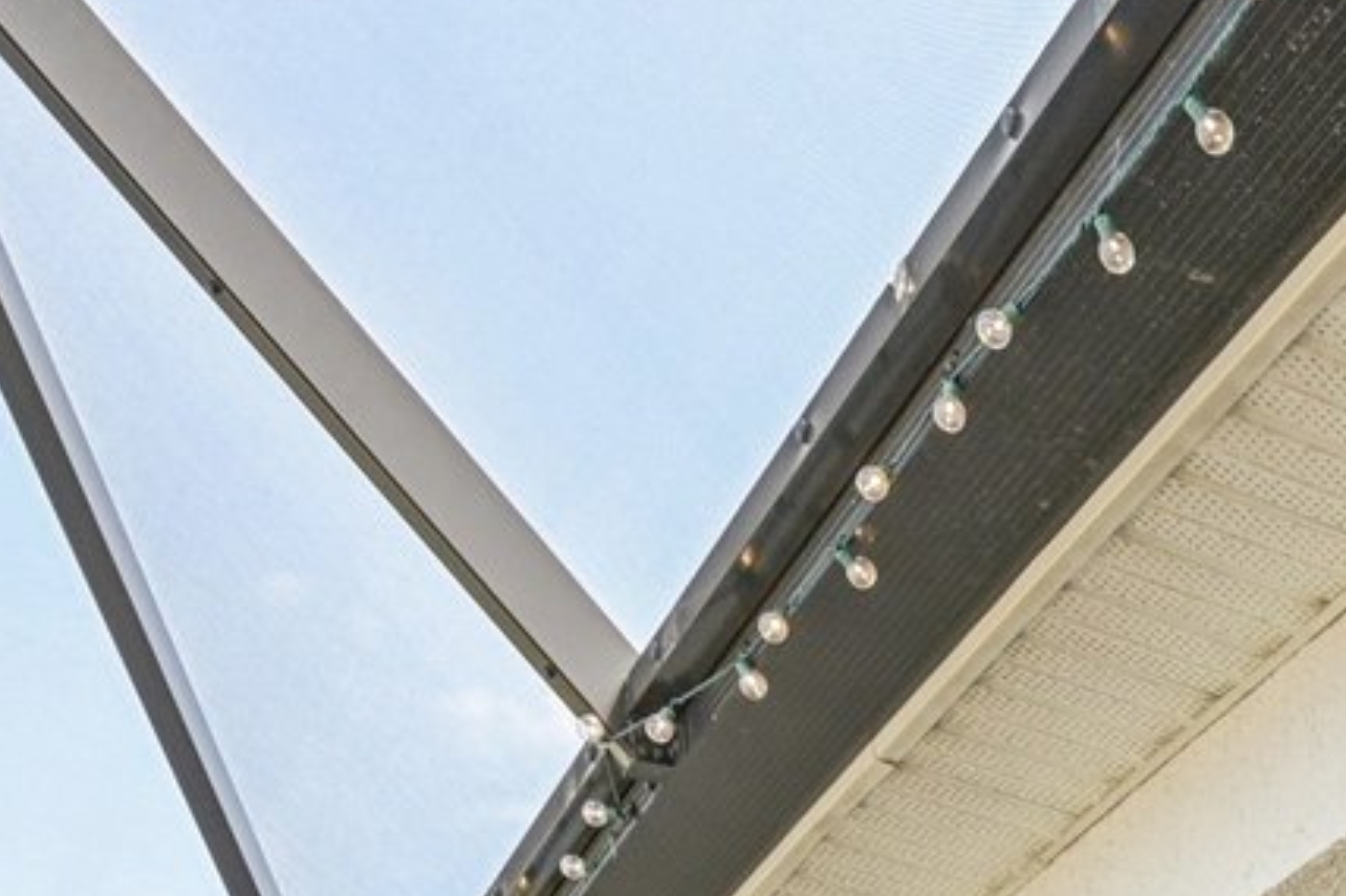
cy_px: 1948
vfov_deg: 15.1
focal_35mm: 67
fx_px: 2504
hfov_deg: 25.9
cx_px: 1733
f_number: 8
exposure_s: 1/80
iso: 400
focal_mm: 14
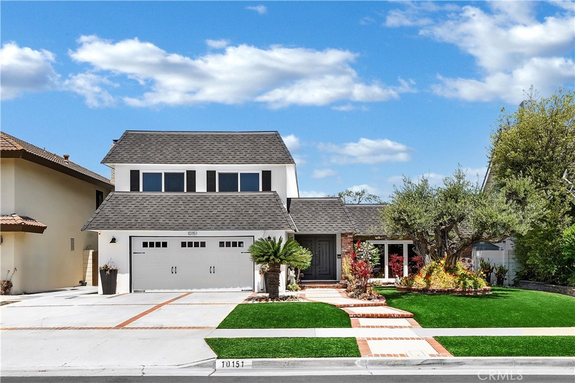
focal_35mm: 18
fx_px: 288
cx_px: 288
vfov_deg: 67.4
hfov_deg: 90.0
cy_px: 192
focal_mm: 18
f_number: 11
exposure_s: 1/100
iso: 100
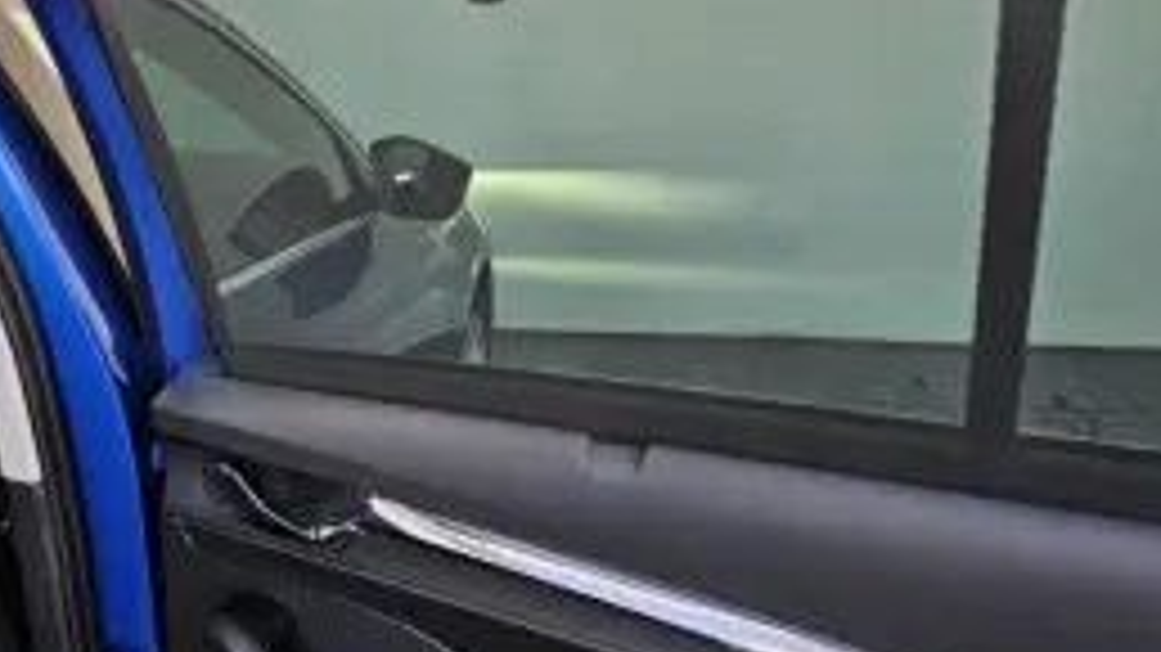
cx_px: 508
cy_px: 171
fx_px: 1077
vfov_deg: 33.1
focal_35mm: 35
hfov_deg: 56.5
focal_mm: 6.3
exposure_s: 1/100
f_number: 1.7
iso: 40
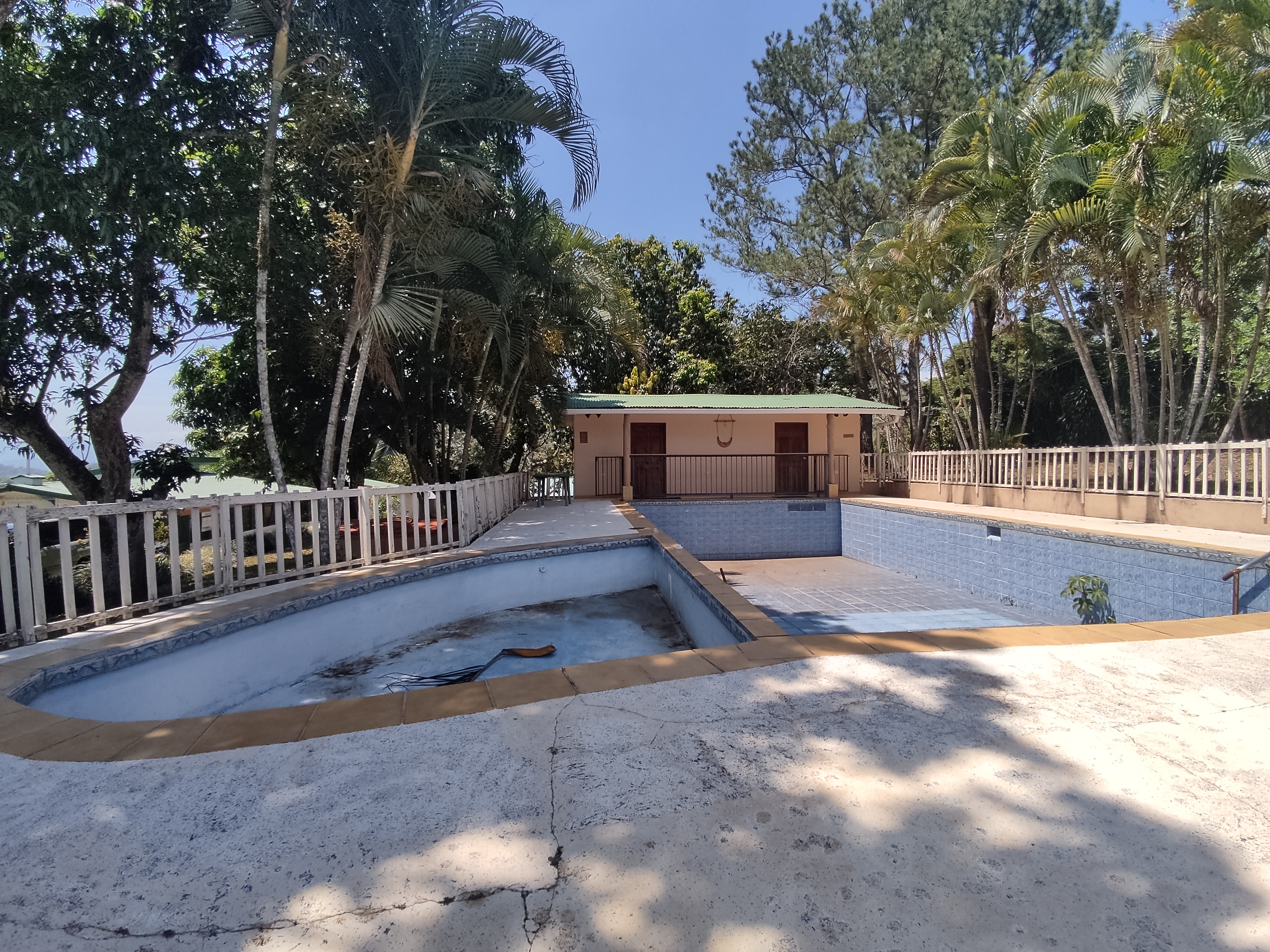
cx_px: 635
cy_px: 476
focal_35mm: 15
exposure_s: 1/1332
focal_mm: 1.6
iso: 51
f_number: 2.2
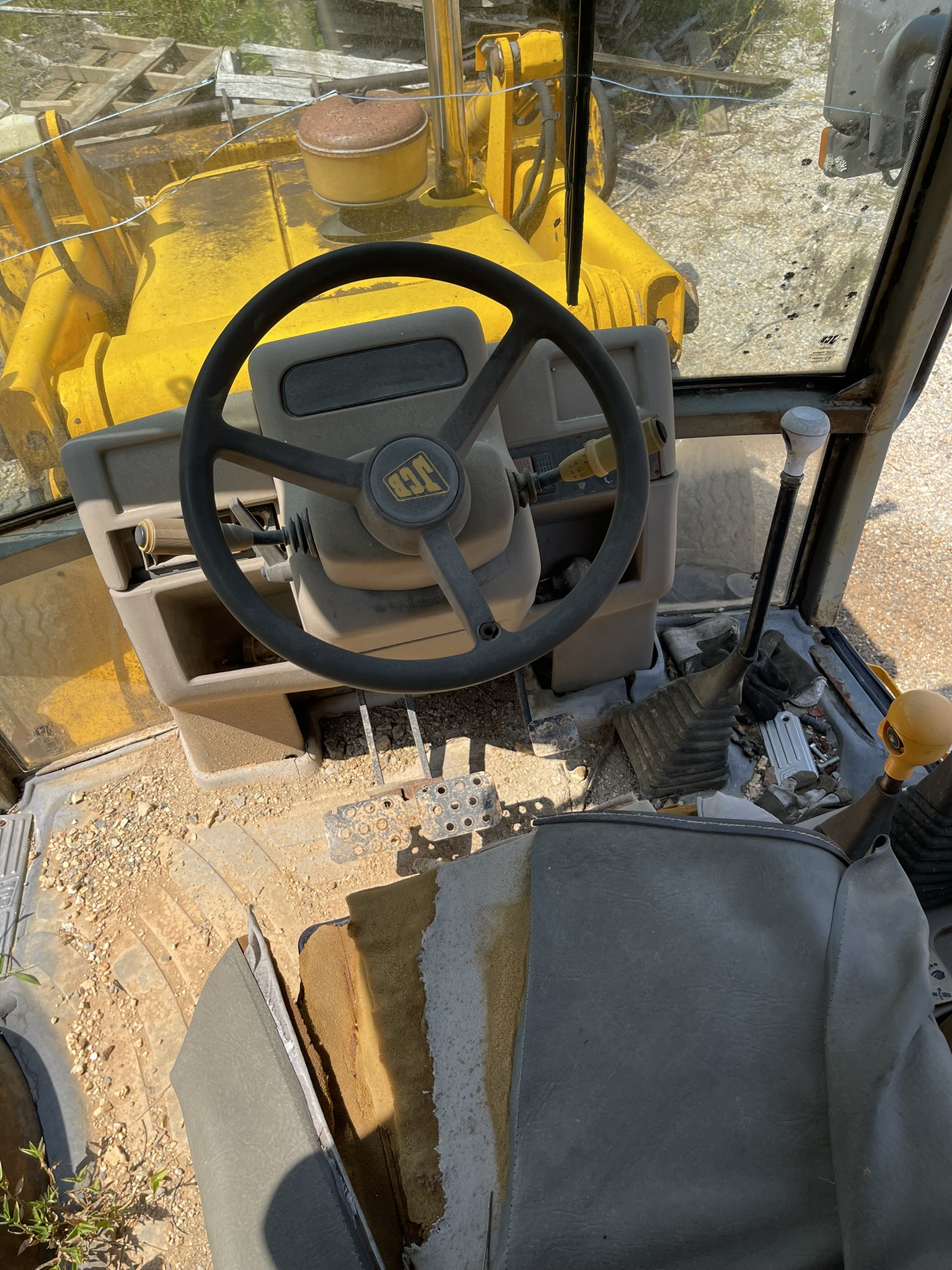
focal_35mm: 25
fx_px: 917
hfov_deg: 54.9
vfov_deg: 69.4
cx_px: 476
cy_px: 635
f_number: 1.6
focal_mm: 5.1
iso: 32
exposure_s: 1/1597
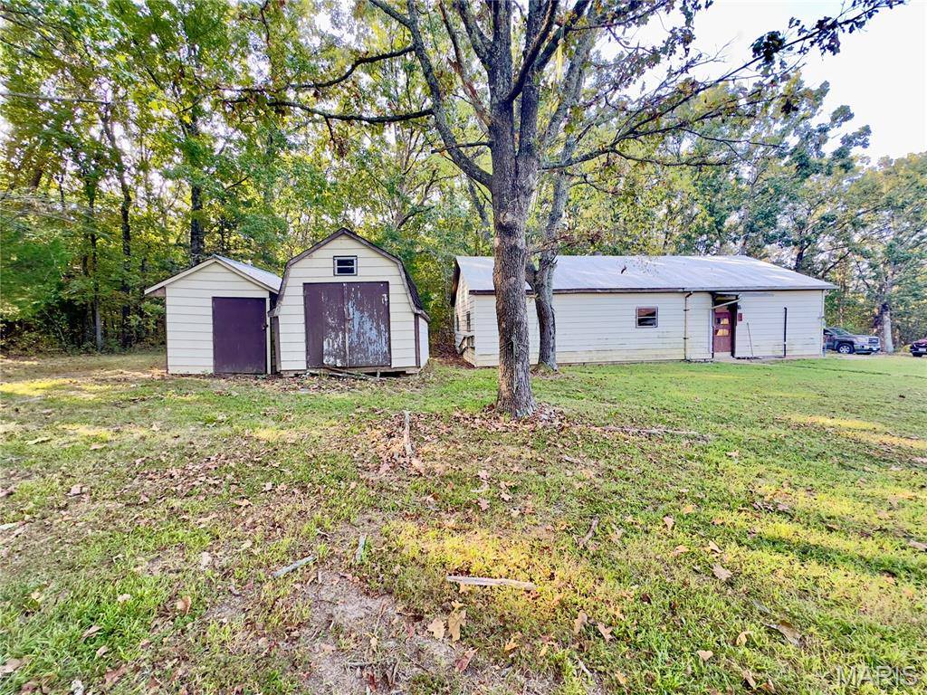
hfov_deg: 102.1
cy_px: 348
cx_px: 464
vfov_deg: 85.7
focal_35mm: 14
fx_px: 375
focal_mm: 2.22
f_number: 2.2
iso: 125
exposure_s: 1/99
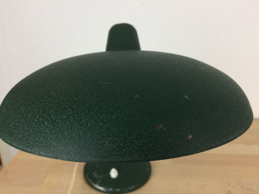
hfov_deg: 61.7
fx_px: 217
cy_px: 97
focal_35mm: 29
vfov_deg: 48.2
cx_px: 130
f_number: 2.2
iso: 40
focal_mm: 4.15
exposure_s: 1/50
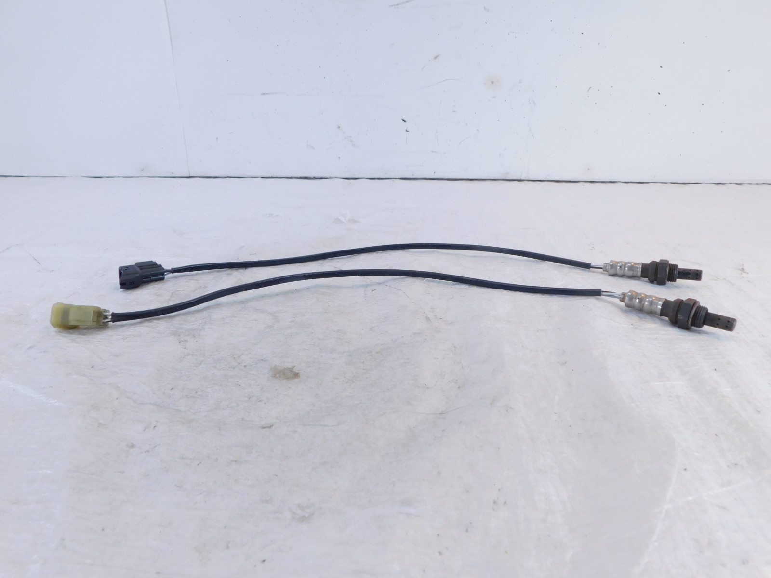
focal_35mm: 24
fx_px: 535
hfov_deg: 71.6
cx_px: 386
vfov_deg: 56.8
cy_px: 289
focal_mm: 4.1
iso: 125
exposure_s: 1/30
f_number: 3
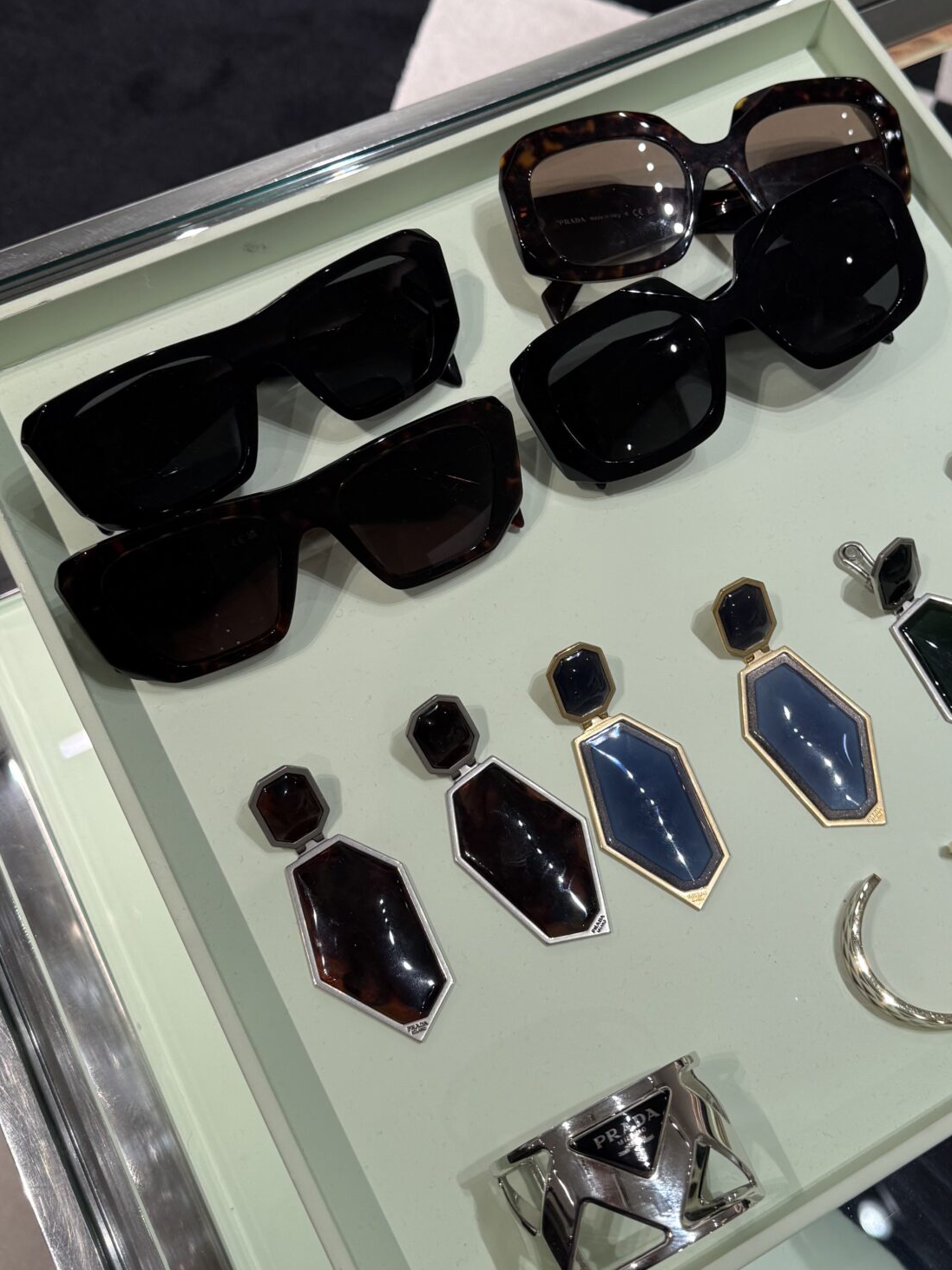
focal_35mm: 42
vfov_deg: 44.7
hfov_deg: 34.3
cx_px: 554
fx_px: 1540
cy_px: 559
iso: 64
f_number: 1.78
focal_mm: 6.76
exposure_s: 1/121
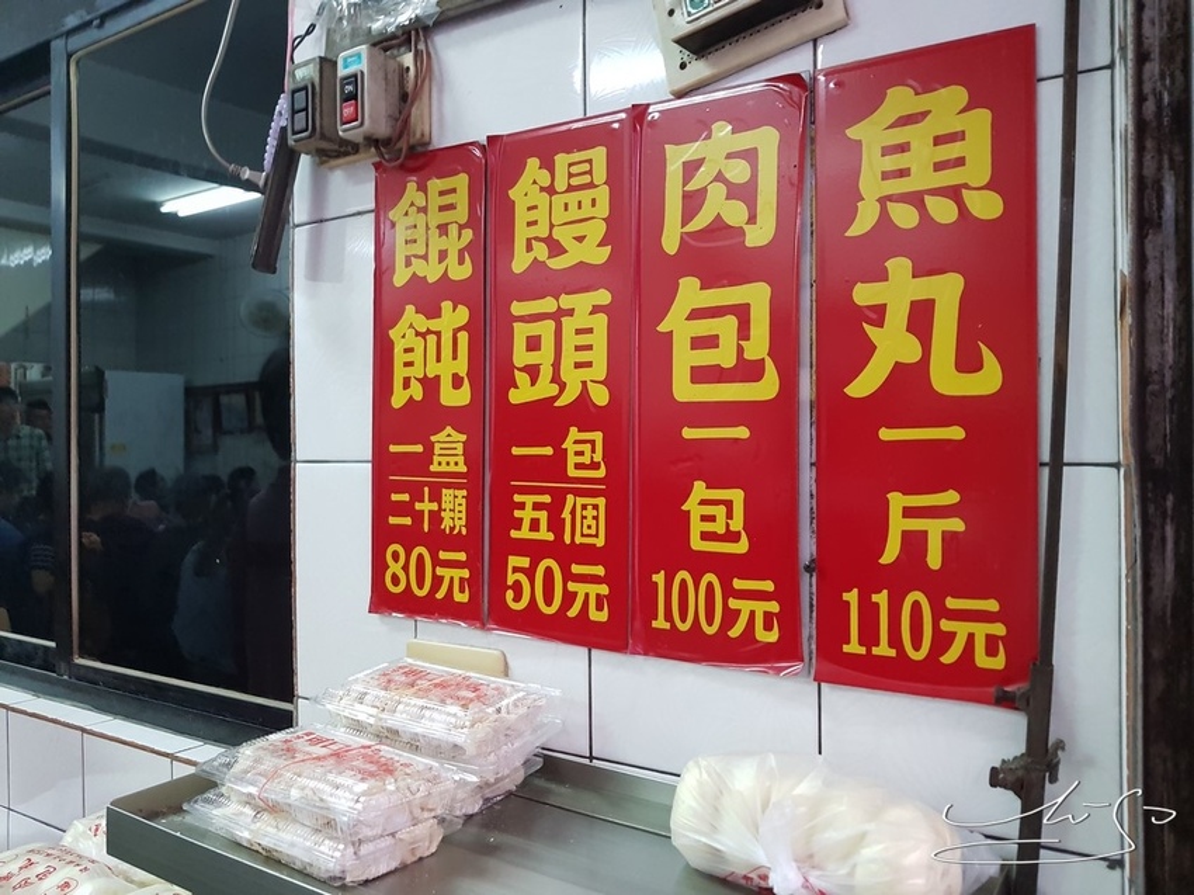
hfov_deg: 67.3
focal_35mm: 26
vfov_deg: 53.0
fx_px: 897
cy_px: 448
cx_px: 597
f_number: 1.7
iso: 250
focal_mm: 4.2
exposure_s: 1/30
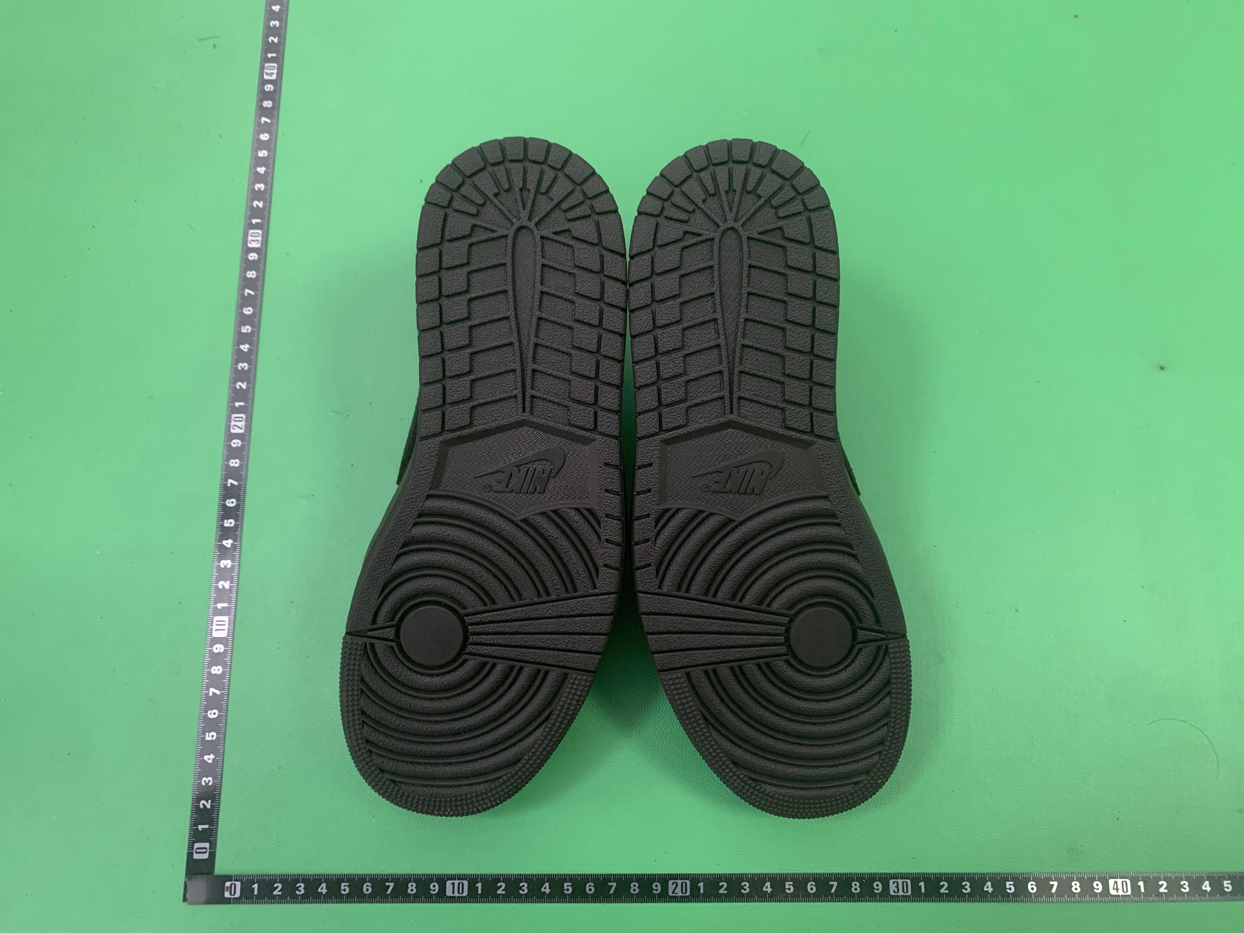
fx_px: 934
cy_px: 466
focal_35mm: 26
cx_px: 622
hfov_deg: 67.3
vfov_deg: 53.1
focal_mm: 4.25
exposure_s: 1/60
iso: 320
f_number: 1.8
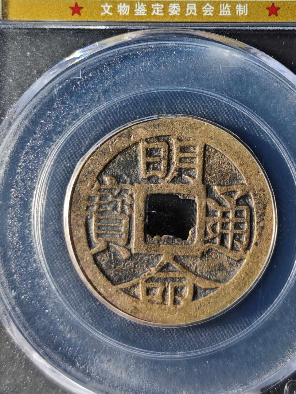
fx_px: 798
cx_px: 176
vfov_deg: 27.6
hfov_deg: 21.0
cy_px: 130
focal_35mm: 70
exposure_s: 1/100
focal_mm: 5.85
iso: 80
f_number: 1.63
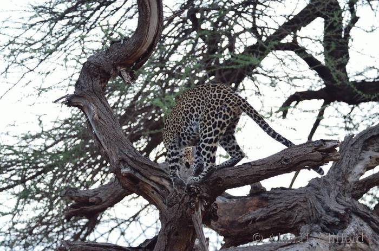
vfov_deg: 5.2
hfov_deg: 7.9
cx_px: 190
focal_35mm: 262
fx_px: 2757
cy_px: 126
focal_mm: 175
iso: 2800
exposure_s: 1/160
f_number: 5
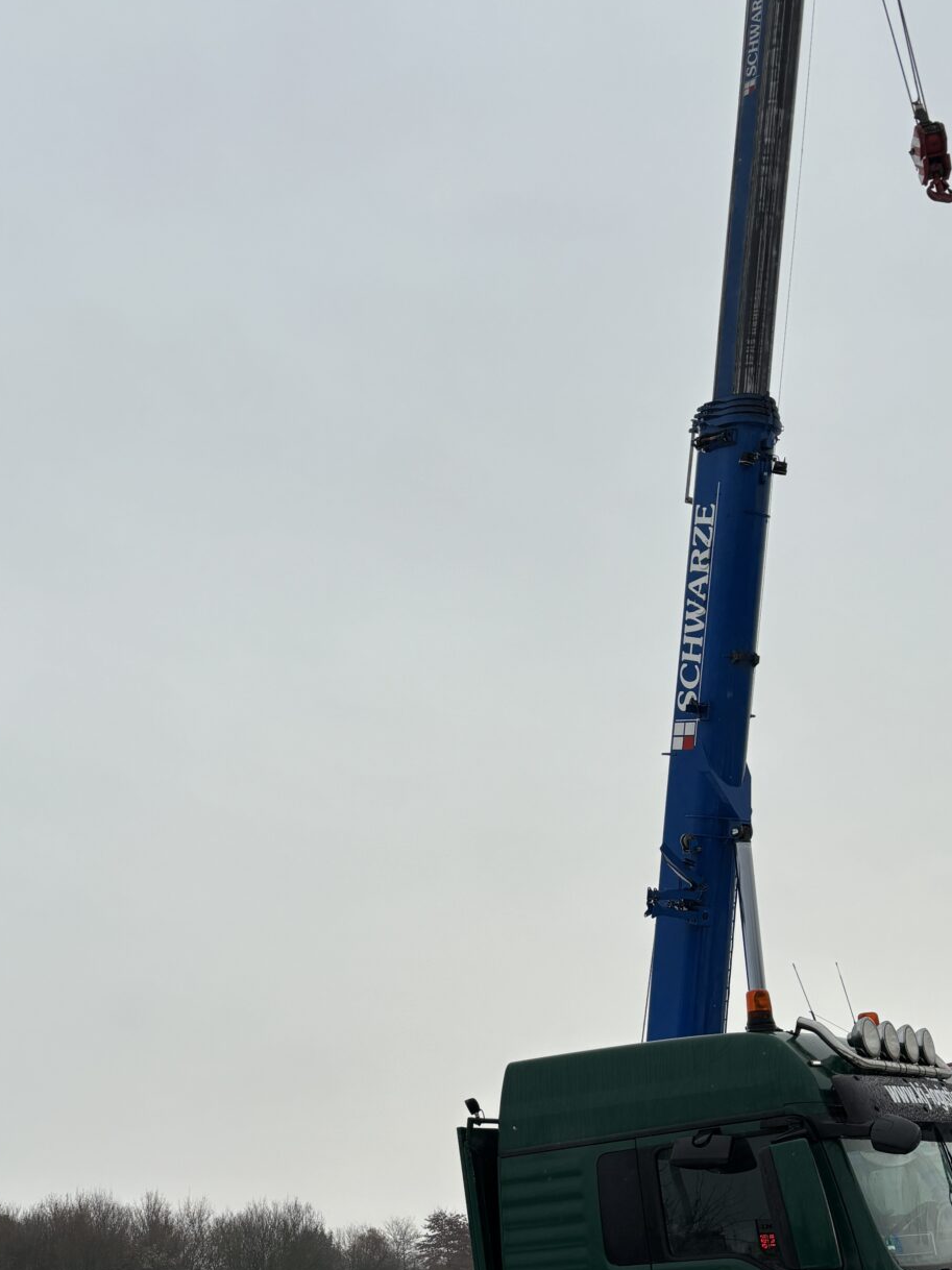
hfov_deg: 34.8
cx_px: 318
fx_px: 1504
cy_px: 808
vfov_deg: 45.3
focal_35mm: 41
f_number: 1.6
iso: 50
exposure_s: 1/880
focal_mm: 5.96
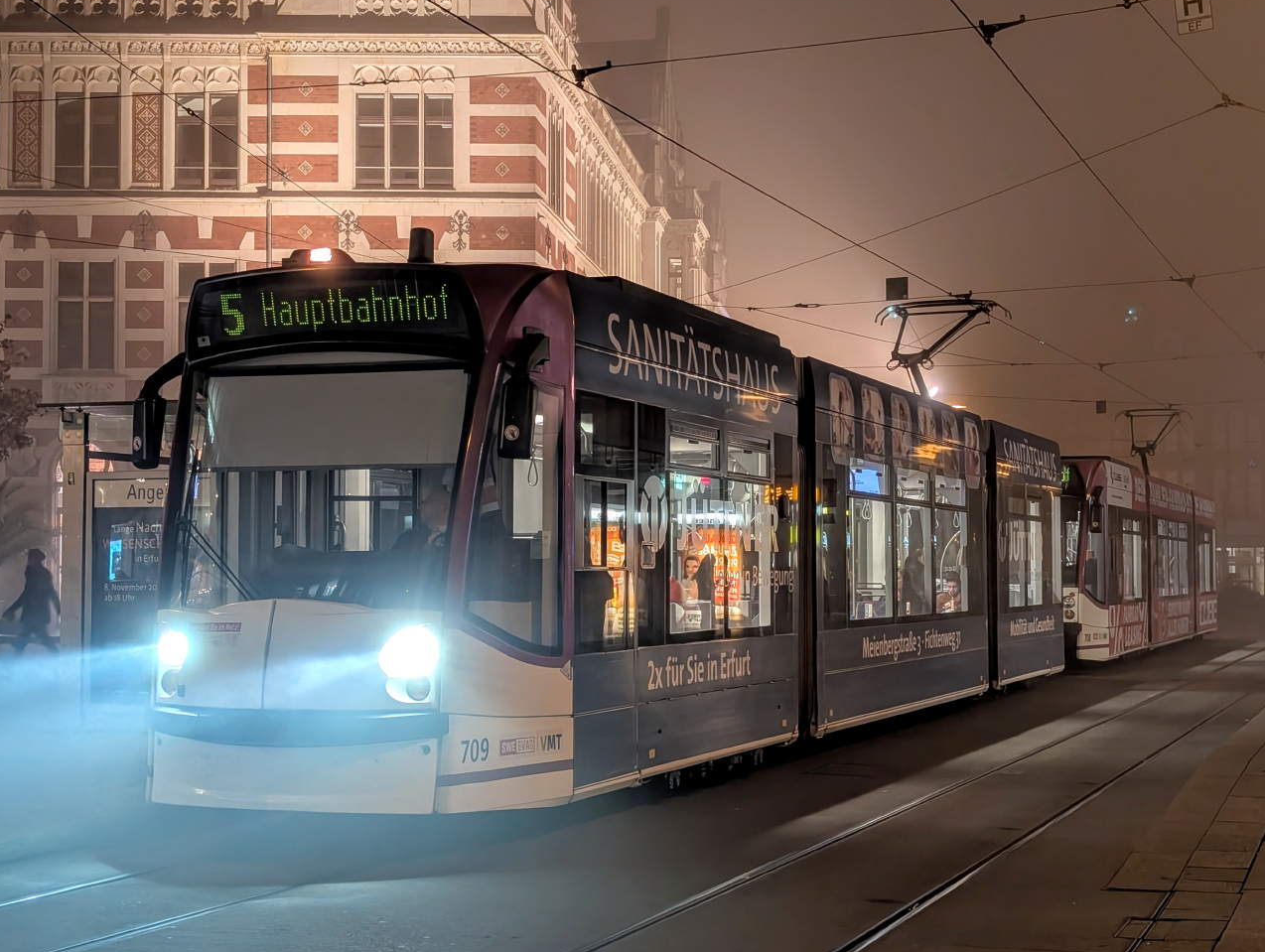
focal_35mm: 50
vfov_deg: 29.2
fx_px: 1830
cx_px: 641
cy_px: 471
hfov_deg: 38.1
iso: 264
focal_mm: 6.9
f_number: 1.68
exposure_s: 1/33.3
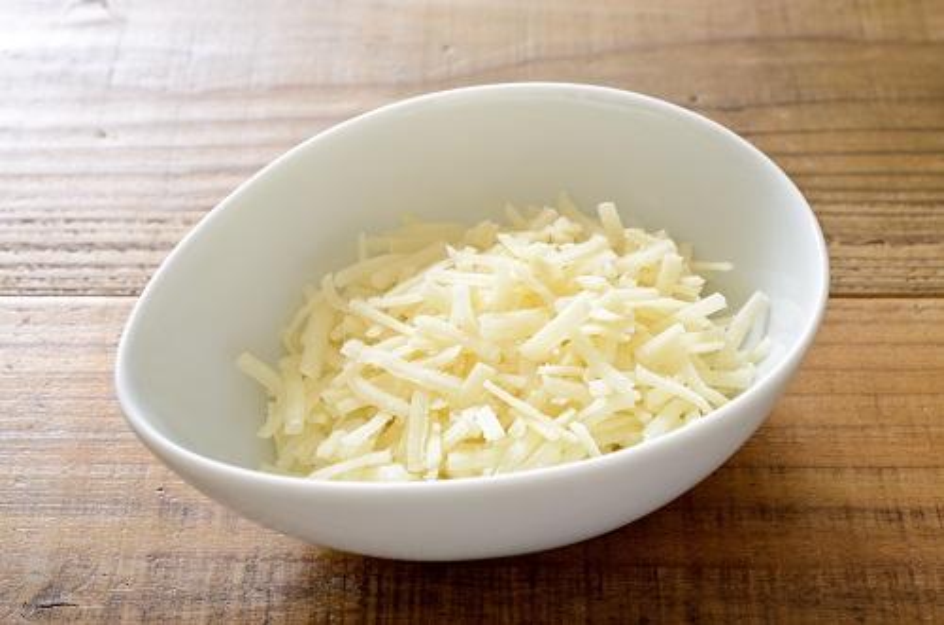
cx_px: 472
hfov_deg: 33.5
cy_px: 312
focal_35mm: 60
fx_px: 1570
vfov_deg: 22.5
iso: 100
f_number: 8
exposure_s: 1/2.5
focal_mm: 40
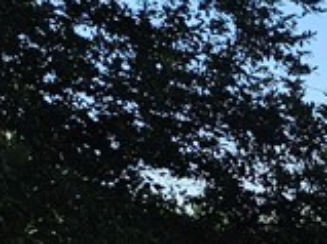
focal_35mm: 148
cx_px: 1028
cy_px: 724
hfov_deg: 9.7
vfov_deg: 8.5
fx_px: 1397
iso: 25
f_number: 1.8
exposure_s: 1/1258
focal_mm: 5.4
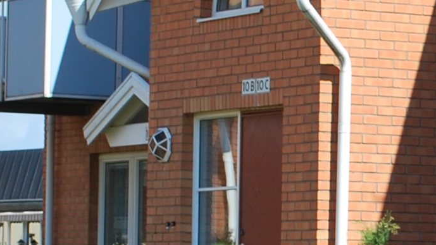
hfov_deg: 7.6
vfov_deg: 4.3
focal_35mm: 283
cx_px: 473
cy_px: 218
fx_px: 3271
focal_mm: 32
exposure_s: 1/200
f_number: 7.1
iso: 100
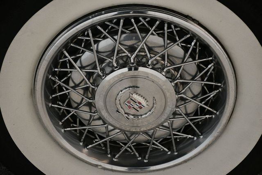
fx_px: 611
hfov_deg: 24.2
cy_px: 88
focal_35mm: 84
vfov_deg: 16.2
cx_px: 131
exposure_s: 1/125
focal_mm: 56
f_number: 4.8
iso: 2500
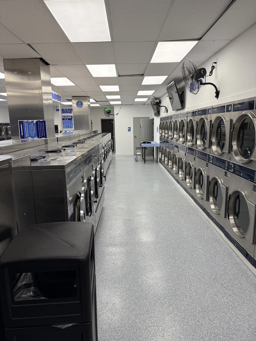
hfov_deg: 56.8
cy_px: 170
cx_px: 128
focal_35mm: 24
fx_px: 237
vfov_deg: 71.6
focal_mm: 6.76
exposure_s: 1/230
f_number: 1.78
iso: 125
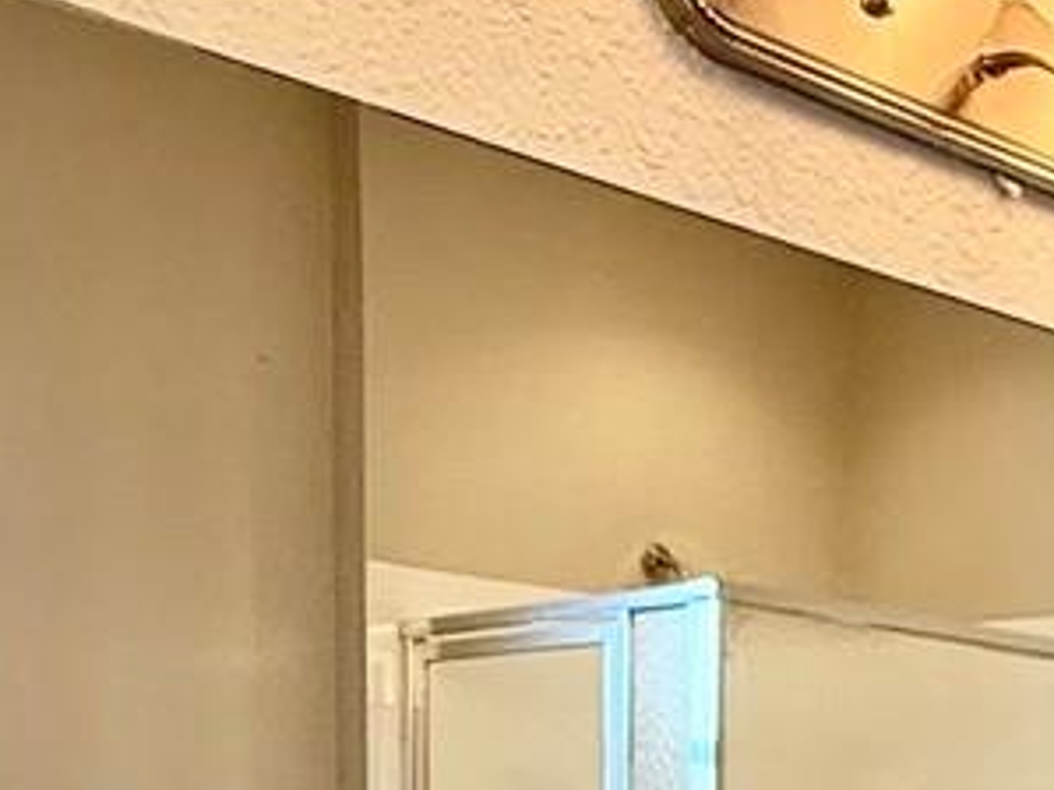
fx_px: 2283
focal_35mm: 75
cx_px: 1266
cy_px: 1107
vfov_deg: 18.0
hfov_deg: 23.7
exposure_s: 1/120
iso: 160
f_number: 2.2
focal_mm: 2.22
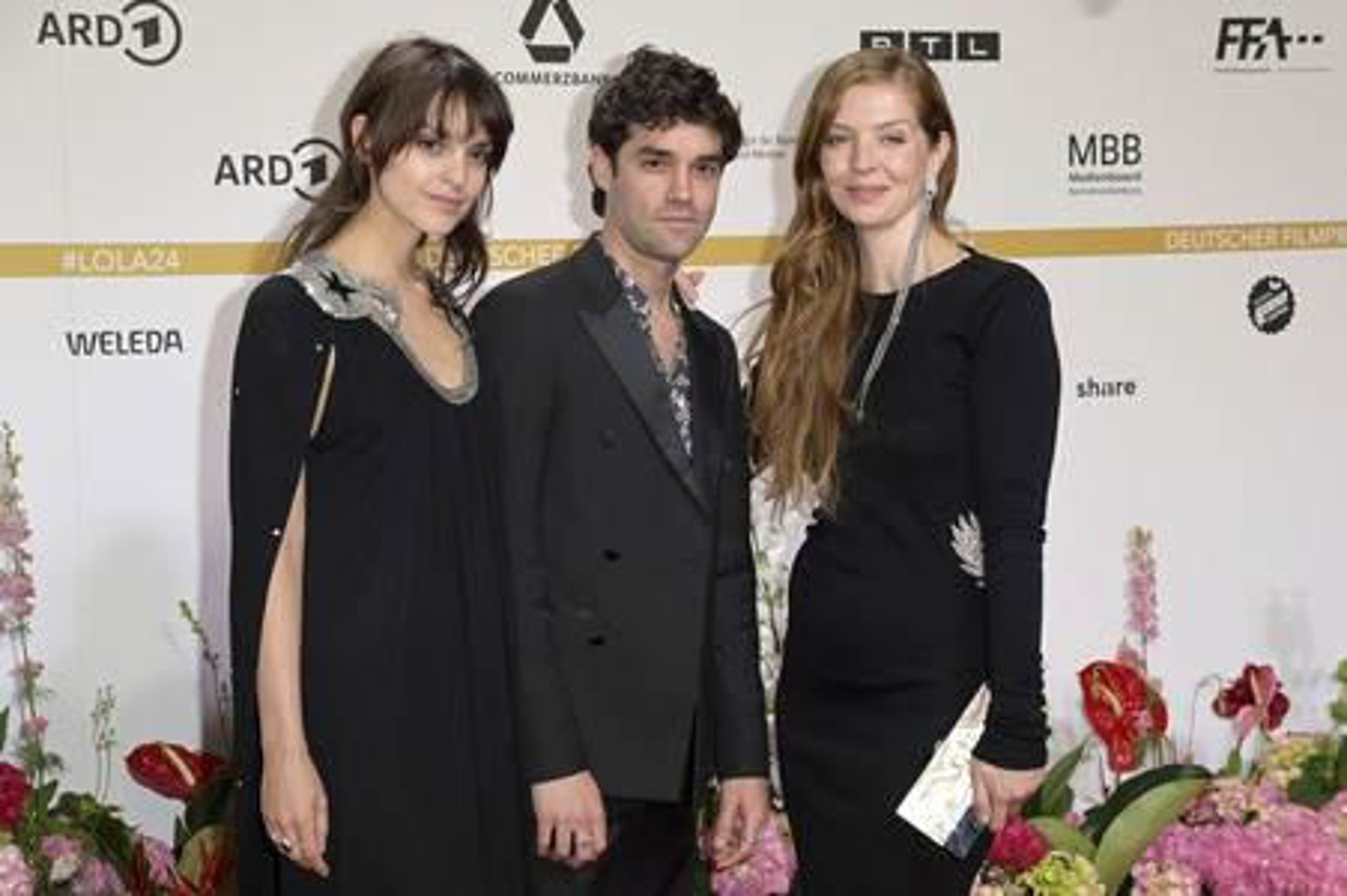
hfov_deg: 26.0
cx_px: 674
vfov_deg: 17.5
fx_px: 2916
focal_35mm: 78
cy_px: 448
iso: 640
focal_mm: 78
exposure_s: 1/250
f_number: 5.6
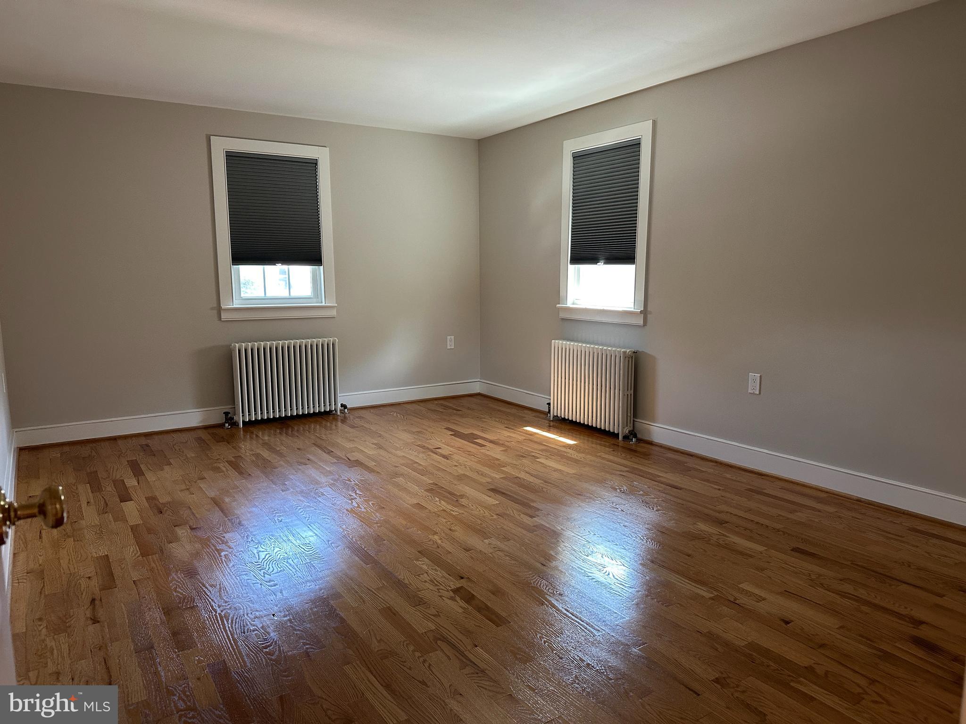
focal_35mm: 24
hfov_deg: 71.6
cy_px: 362
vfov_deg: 56.8
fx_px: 670
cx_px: 483
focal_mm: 6.86
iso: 320
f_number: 1.78
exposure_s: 1/60
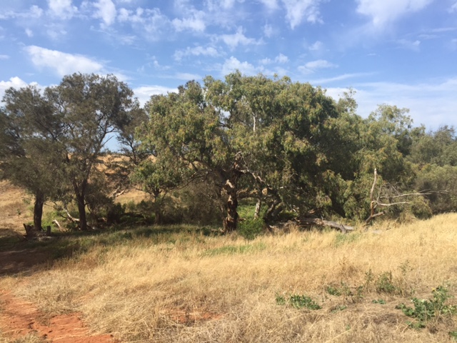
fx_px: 383
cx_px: 228
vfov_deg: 48.2
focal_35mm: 29
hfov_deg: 61.7
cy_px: 172
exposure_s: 1/1582
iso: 32
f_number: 2.2
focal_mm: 4.15
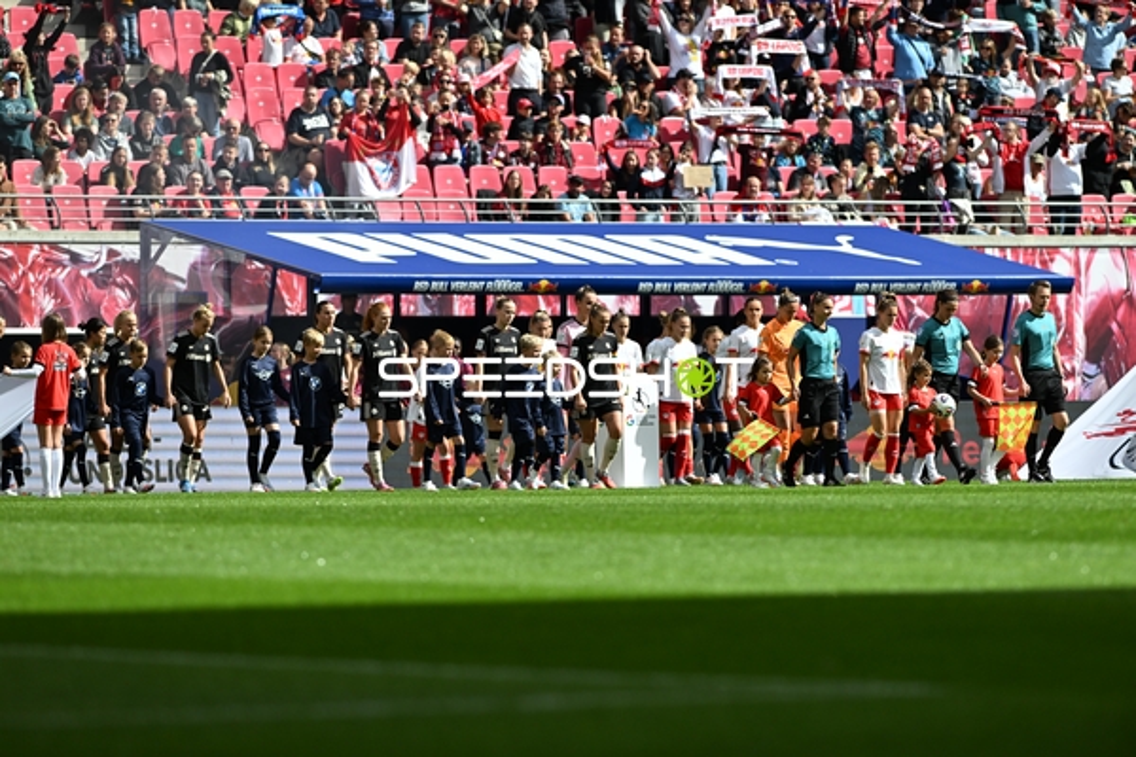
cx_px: 568
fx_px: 9466
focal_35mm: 300
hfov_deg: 6.9
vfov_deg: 4.6
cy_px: 378
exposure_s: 1/8000
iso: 1000
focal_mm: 300
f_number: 4.5
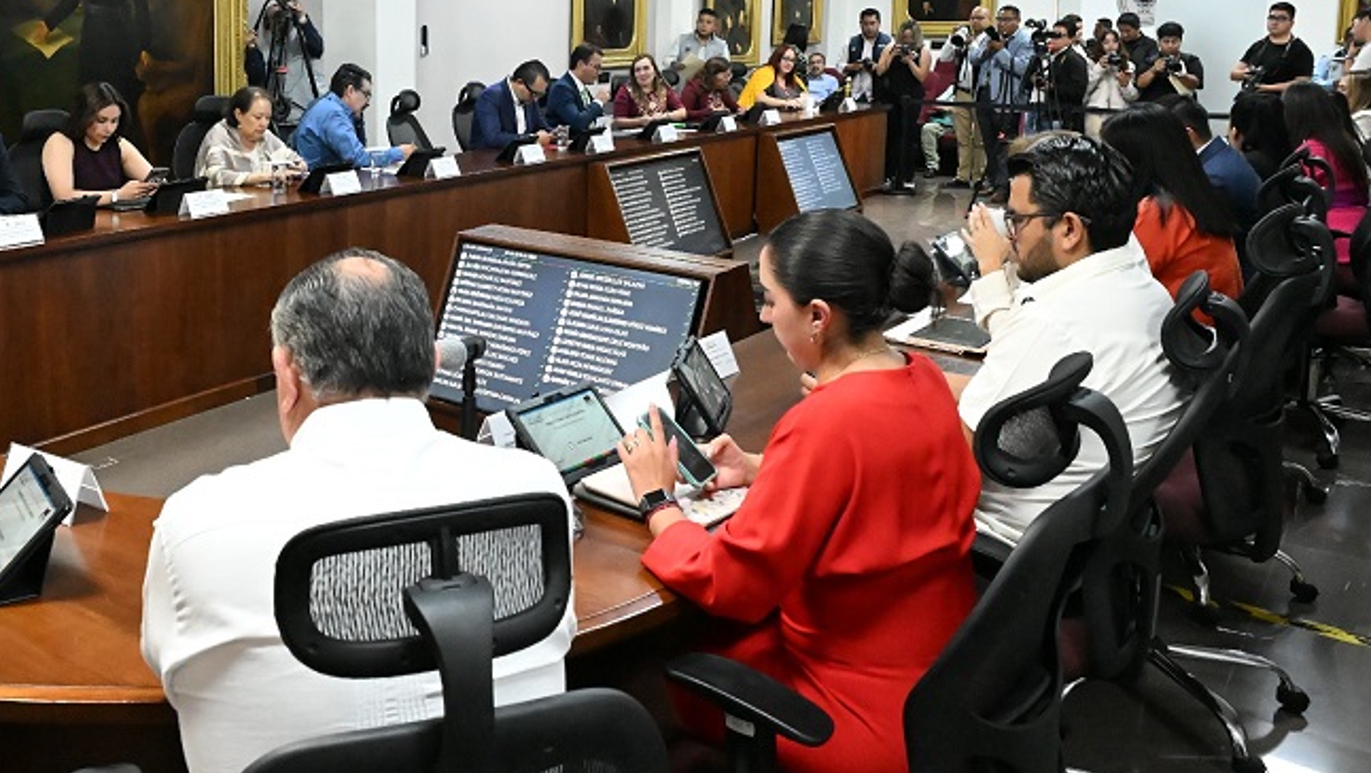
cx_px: 501
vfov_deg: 33.1
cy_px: 200
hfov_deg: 55.8
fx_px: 1273
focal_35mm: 35
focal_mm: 24
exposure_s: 1/125
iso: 16000
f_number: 8
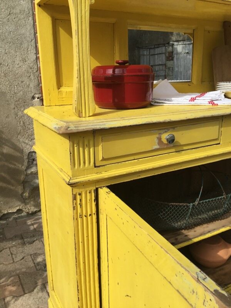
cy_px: 154
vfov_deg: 58.4
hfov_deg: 45.4
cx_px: 116
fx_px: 276
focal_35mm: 31
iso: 25
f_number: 2.4
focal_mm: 3.3
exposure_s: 1/1116
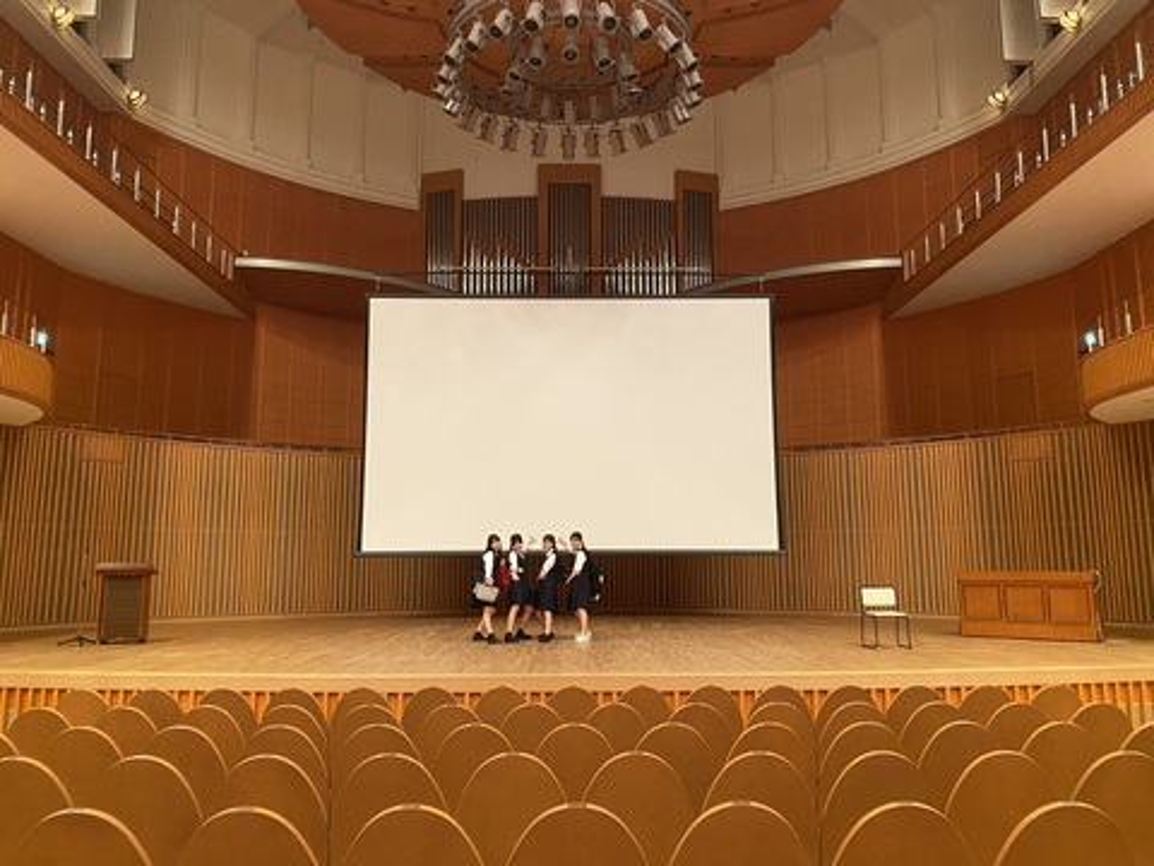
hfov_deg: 67.3
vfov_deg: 53.1
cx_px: 577
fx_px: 867
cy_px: 433
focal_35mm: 26
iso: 400
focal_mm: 4.25
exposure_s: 1/40
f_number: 1.8
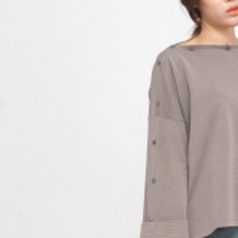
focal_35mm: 205
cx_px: 199
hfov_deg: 8.5
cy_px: 153
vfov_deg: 8.5
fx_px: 1595
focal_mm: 80
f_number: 9
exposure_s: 1/250
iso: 100
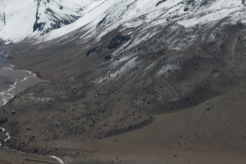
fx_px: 676
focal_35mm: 99
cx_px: 4
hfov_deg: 20.0
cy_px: 15
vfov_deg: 13.7
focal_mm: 24
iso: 100
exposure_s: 1/125
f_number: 5.6
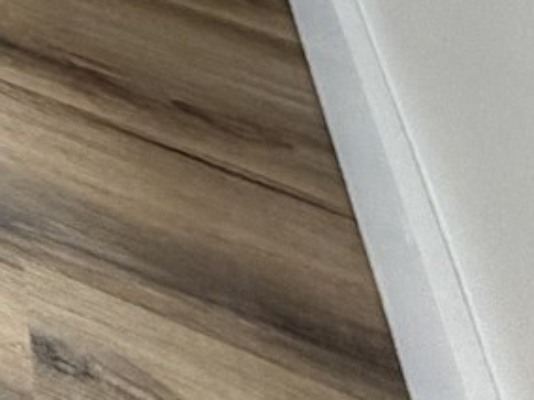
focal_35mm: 101
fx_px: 1558
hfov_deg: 11.2
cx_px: -1085
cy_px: -971
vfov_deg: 9.4
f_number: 2.2
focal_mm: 2.22
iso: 64
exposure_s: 1/120
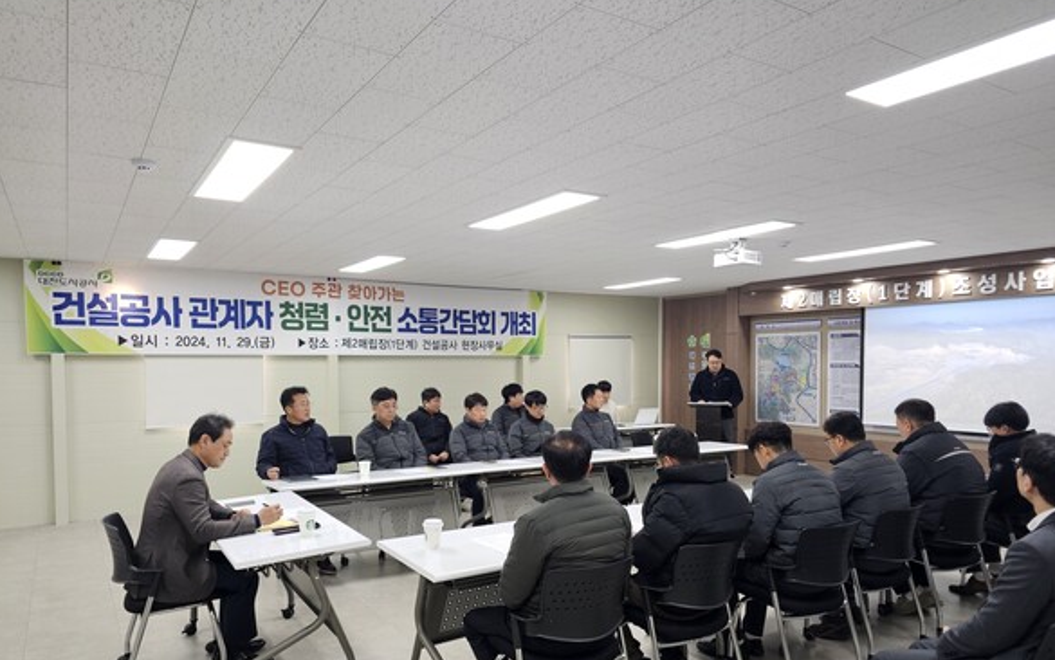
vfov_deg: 49.1
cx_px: 528
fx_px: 719
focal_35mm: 25
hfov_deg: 72.5
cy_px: 379
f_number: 1.7
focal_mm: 6.3
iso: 200
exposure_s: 1/120
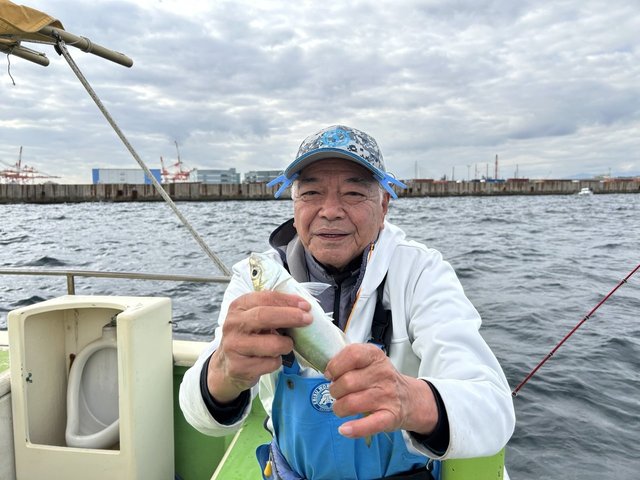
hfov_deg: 67.3
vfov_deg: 53.1
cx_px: 320
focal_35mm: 26
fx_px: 481
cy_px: 240
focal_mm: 5.7
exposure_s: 1/2252
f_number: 1.5
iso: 50
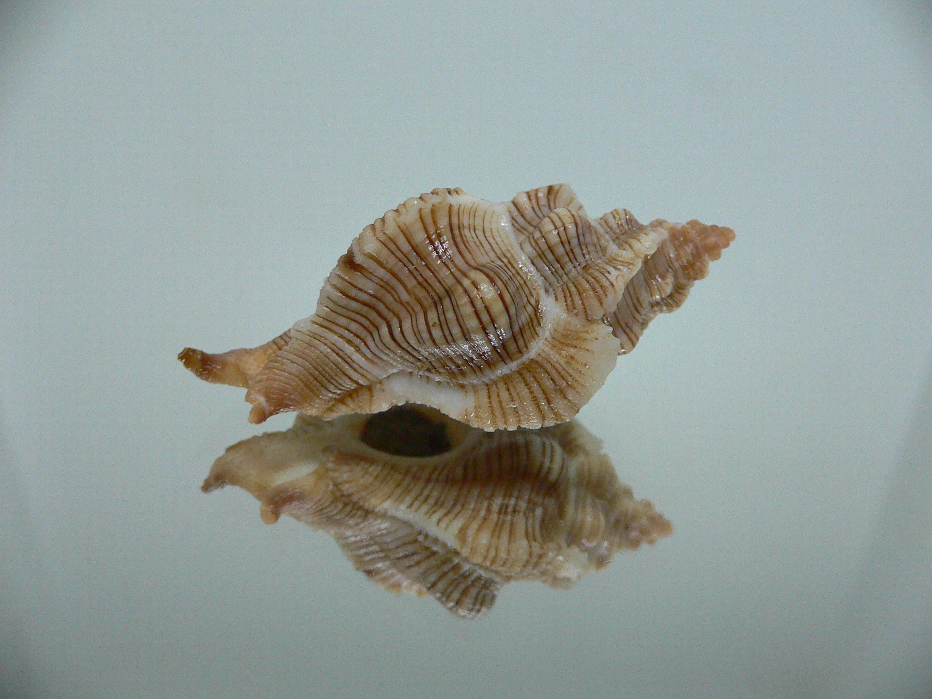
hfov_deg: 52.6
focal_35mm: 35
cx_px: 466
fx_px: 942
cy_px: 350
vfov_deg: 40.7
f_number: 2.8
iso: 200
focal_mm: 4.6
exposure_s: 1/50
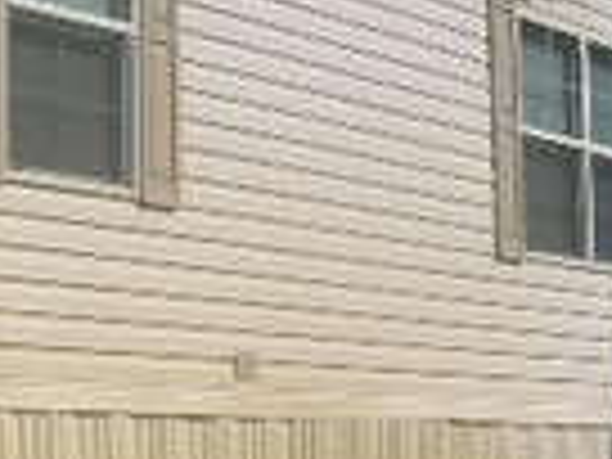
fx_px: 2475
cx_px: 140
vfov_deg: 10.6
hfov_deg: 14.0
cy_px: 182
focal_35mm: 140
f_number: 6.4
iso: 50
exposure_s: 1/297
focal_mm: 6.3
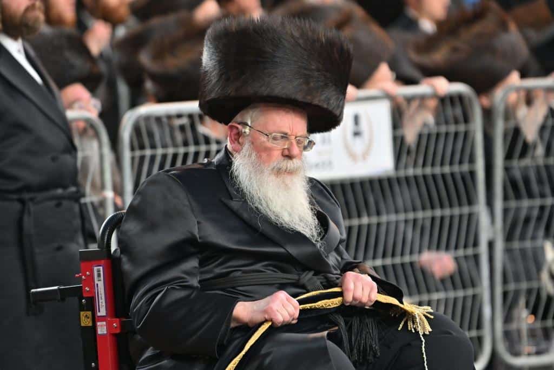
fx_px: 4617
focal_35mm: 300
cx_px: 277
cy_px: 185
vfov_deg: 4.6
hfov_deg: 6.9
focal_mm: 200
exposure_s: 1/320
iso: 1000
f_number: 2.8
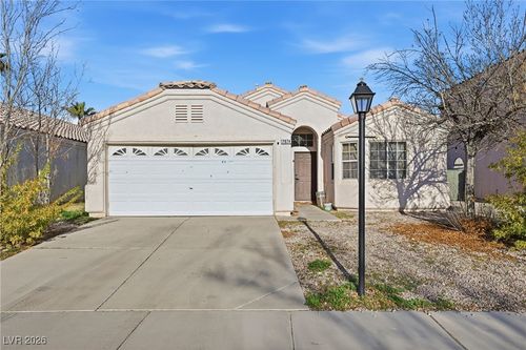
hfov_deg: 73.8
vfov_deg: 53.1
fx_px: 351
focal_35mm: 24
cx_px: 263
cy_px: 175
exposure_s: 1/3200
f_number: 9
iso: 64
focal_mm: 24
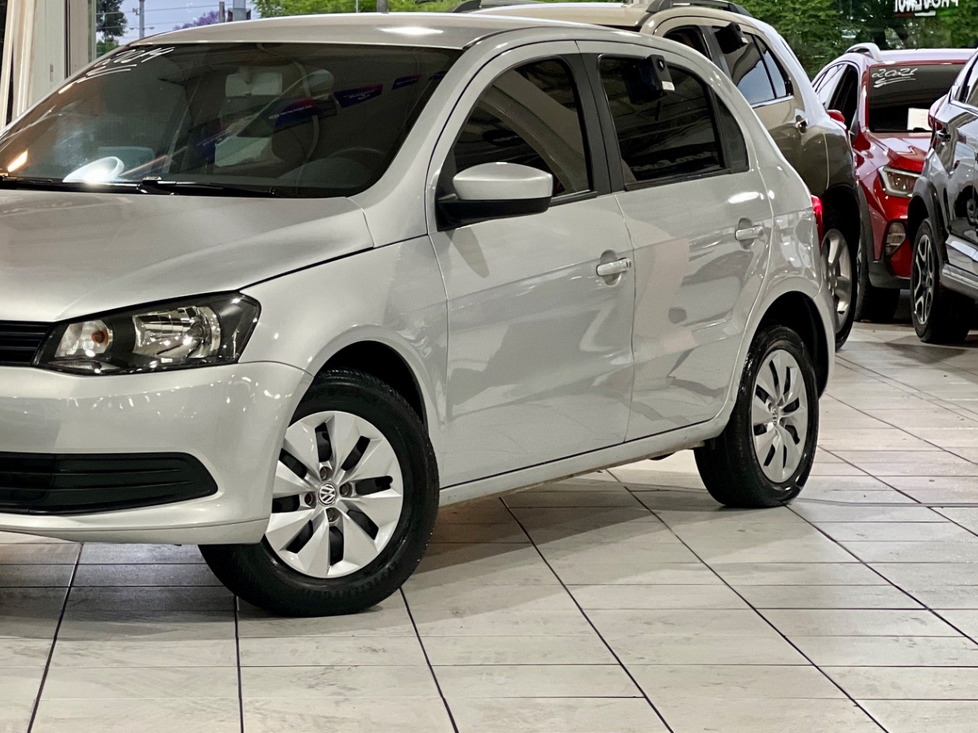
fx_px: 3474
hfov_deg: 15.9
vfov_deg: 12.0
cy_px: 244
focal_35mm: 123
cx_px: 249
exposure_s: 1/40
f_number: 2.8
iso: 200
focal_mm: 9
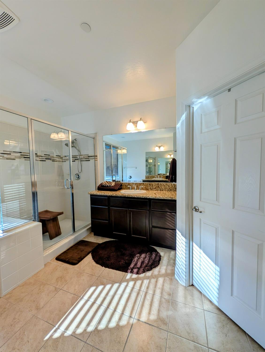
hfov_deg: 94.7
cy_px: 176
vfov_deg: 110.4
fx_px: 122
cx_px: 132
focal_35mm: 12
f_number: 1.7
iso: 50
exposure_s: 1/120
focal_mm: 2.02
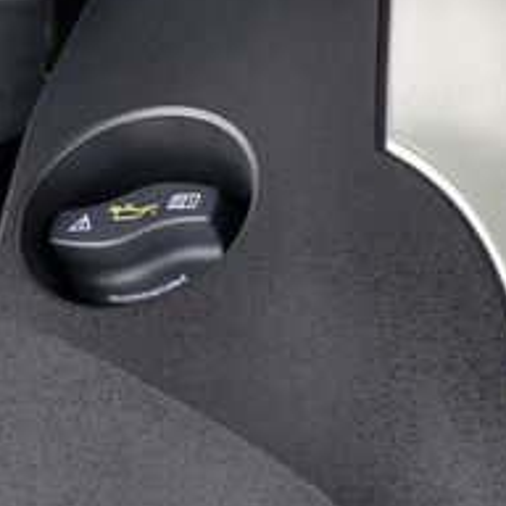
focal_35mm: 109
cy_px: 415
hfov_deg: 13.7
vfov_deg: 15.9
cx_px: 1007
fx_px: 1803
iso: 100
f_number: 4
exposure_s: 1/60
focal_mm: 24
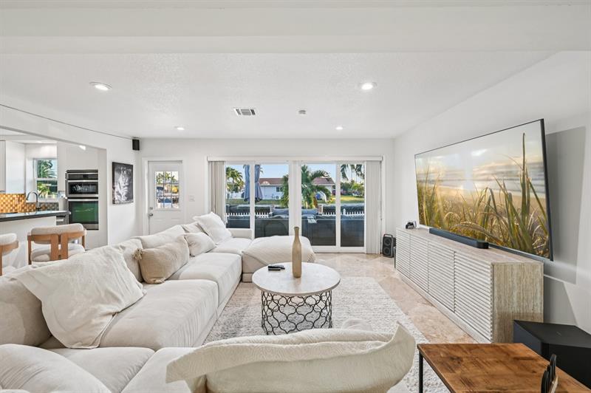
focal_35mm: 15
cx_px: 296
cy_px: 196
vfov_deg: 77.2
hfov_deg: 100.4
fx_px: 246
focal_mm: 15
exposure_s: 1/50
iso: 800
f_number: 8
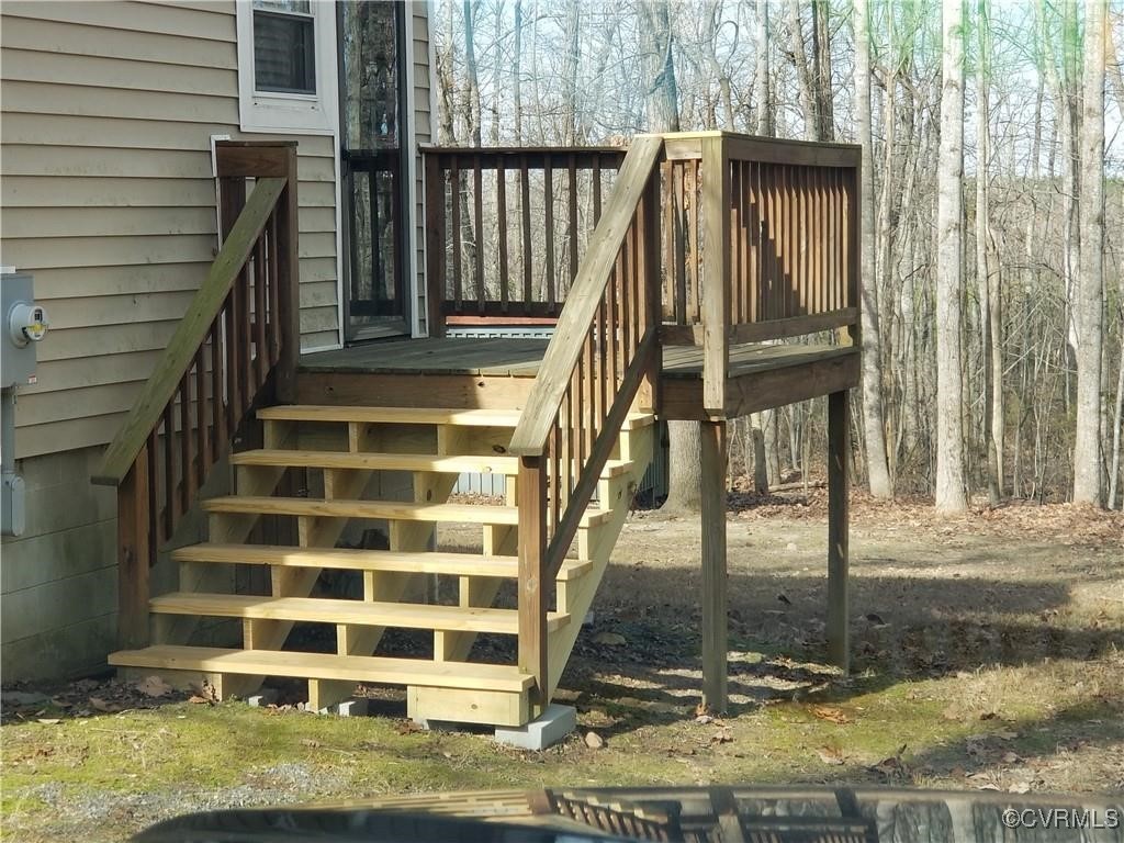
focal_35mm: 52
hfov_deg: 36.8
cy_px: 422
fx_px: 1688
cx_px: 562
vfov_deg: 28.0
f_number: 2.4
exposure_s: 1/197
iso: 25
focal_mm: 6
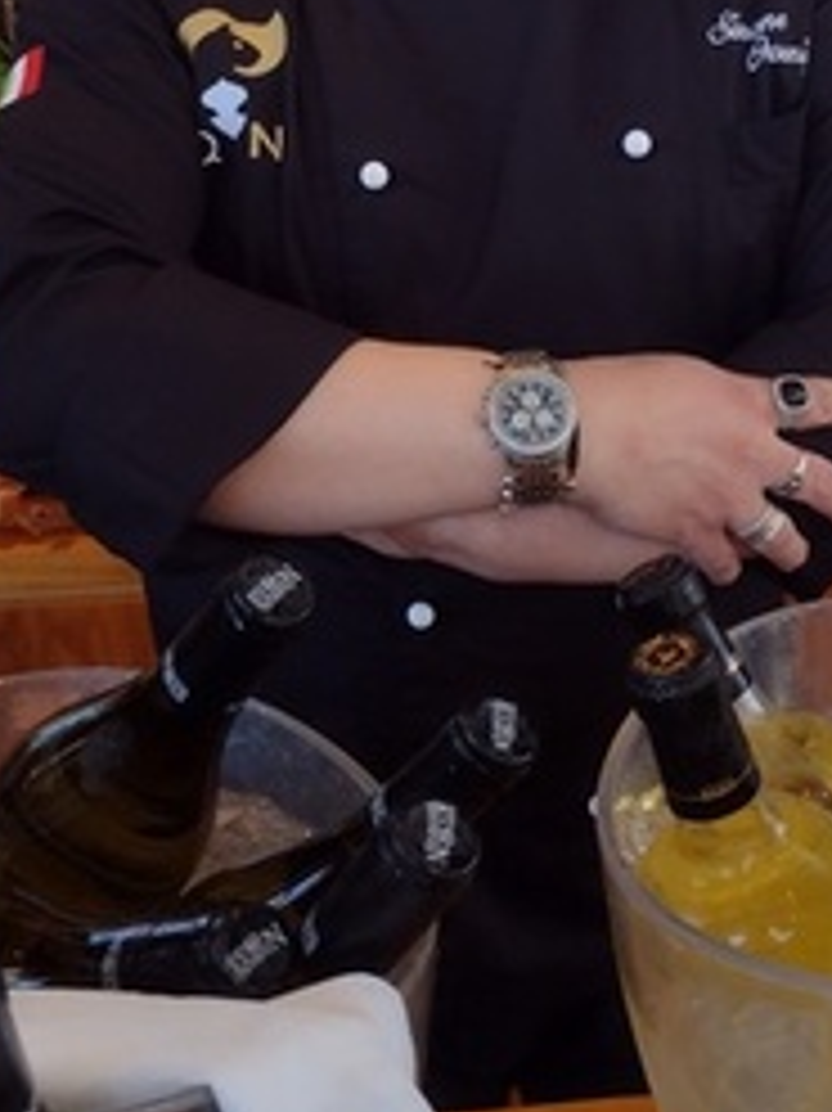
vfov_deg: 28.9
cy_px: 468
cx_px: 470
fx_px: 2149
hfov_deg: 21.9
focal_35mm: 67
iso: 148
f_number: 1.7
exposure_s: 1/120
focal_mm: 4.71
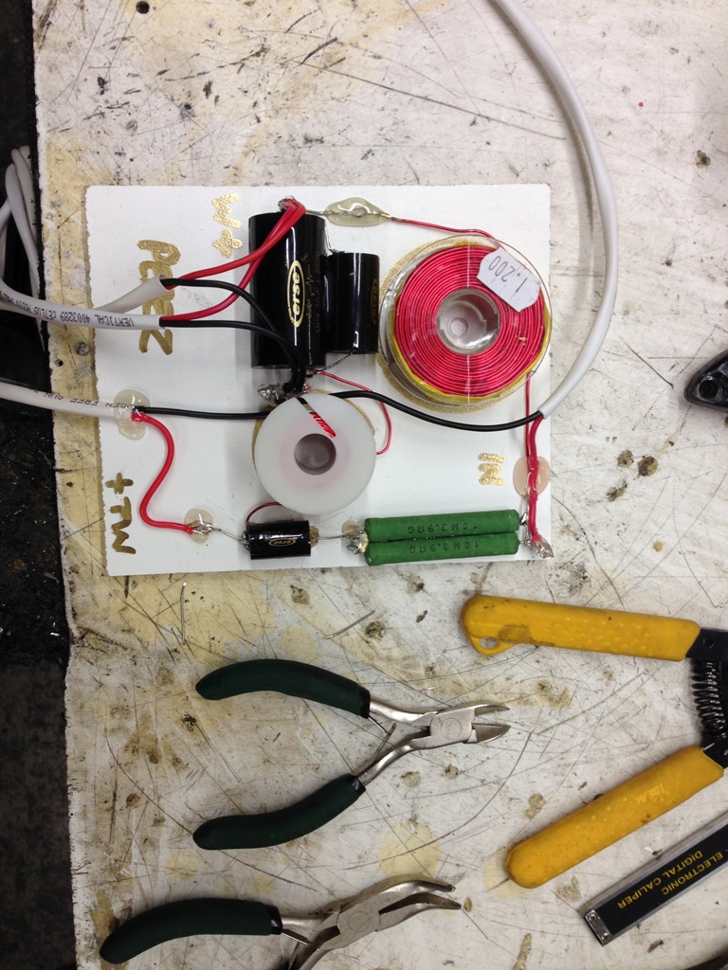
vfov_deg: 55.4
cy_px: 485
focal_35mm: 33
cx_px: 364
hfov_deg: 42.9
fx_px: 925
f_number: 2.4
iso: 50
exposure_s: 1/30
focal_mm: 4.12
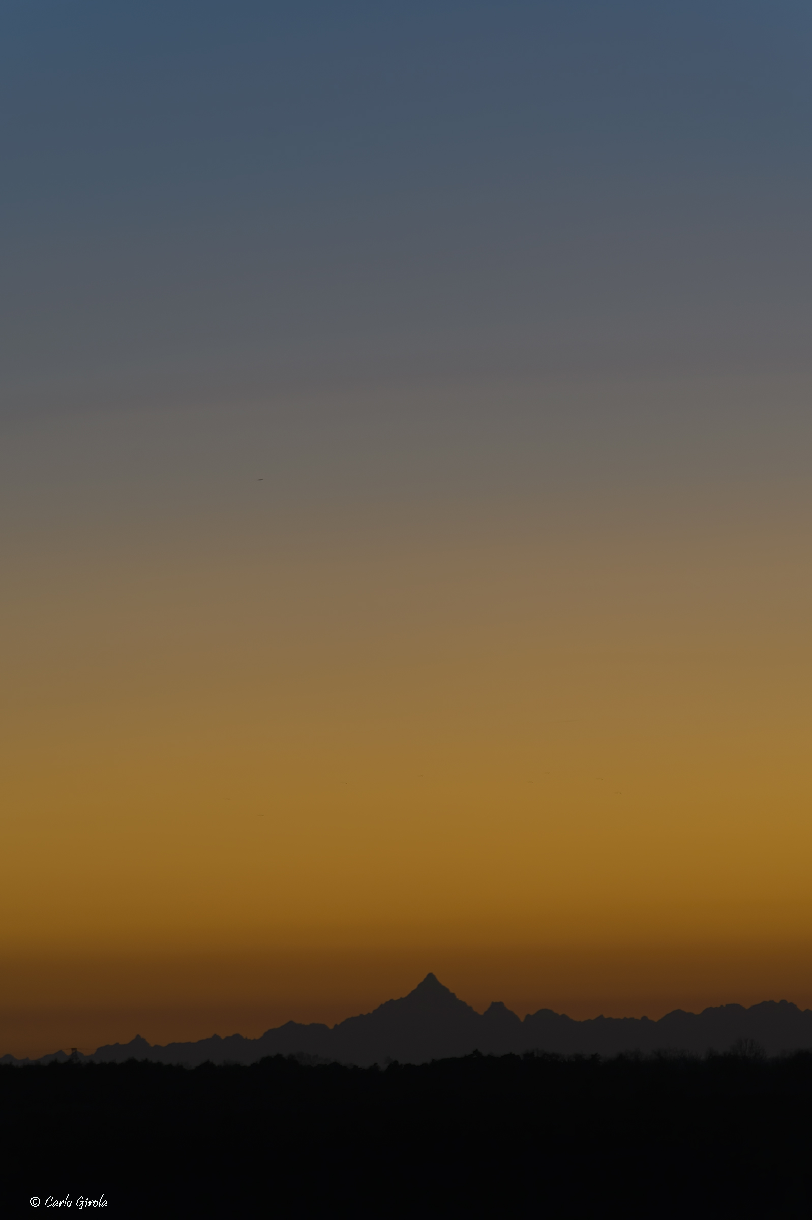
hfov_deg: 4.9
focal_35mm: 280
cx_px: 406
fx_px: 9485
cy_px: 610
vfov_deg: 7.4
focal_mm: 280
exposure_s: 1/5
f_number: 8
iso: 100
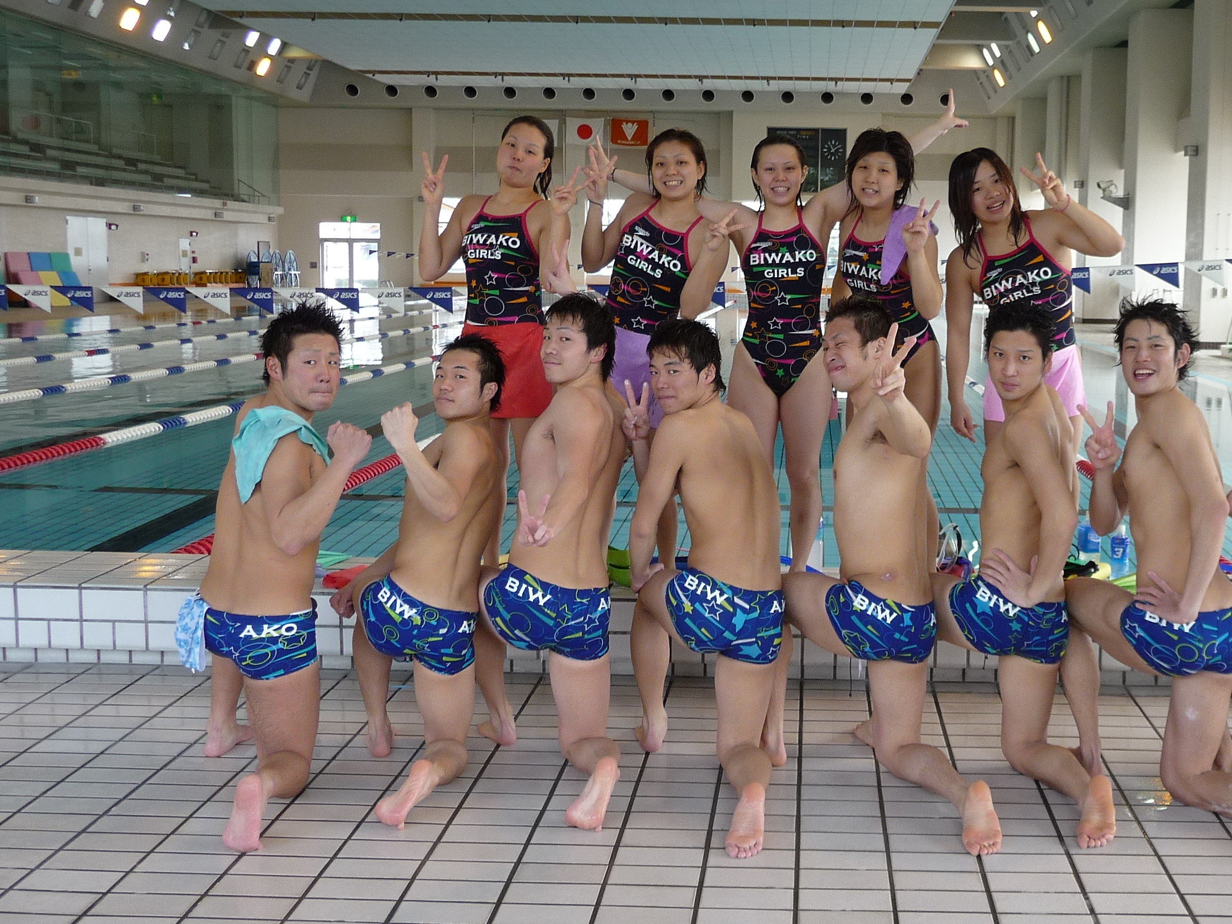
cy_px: 446
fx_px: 1424
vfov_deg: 36.0
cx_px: 817
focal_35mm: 40
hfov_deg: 46.1
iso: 100
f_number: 3.3
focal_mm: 4.7
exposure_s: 1/50
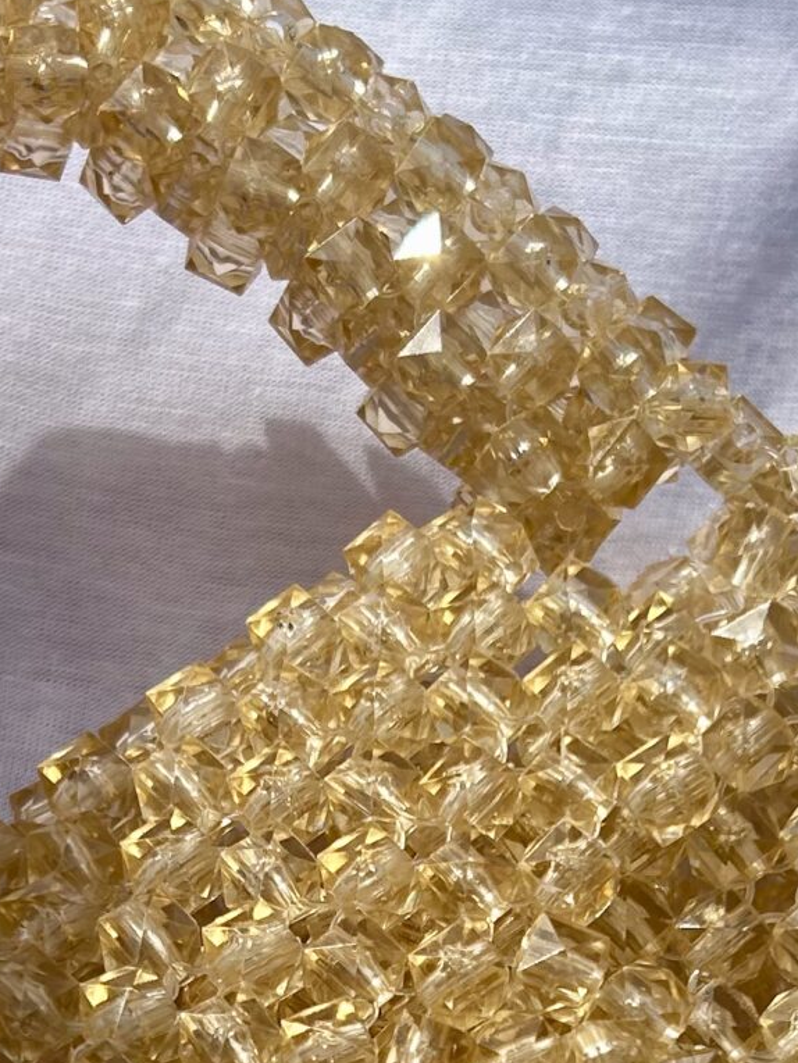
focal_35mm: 87
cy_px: 1027
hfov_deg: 17.0
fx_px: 2673
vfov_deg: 21.8
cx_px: 445
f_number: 1.5
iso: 50
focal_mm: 5.7
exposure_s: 1/4630
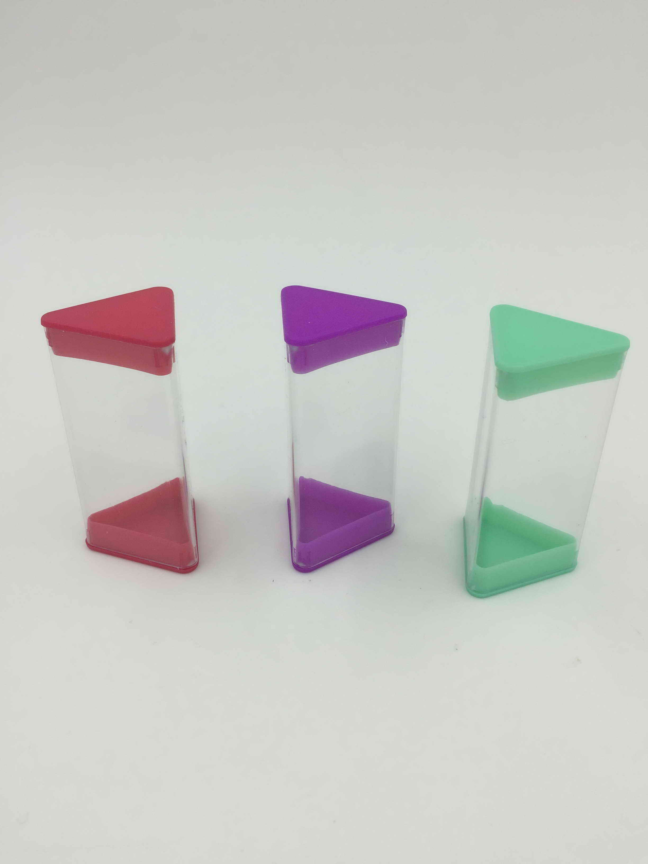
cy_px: 432
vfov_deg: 61.7
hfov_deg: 48.2
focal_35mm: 29
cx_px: 324
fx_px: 724
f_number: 2.2
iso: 32
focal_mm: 4.15
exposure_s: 1/1276
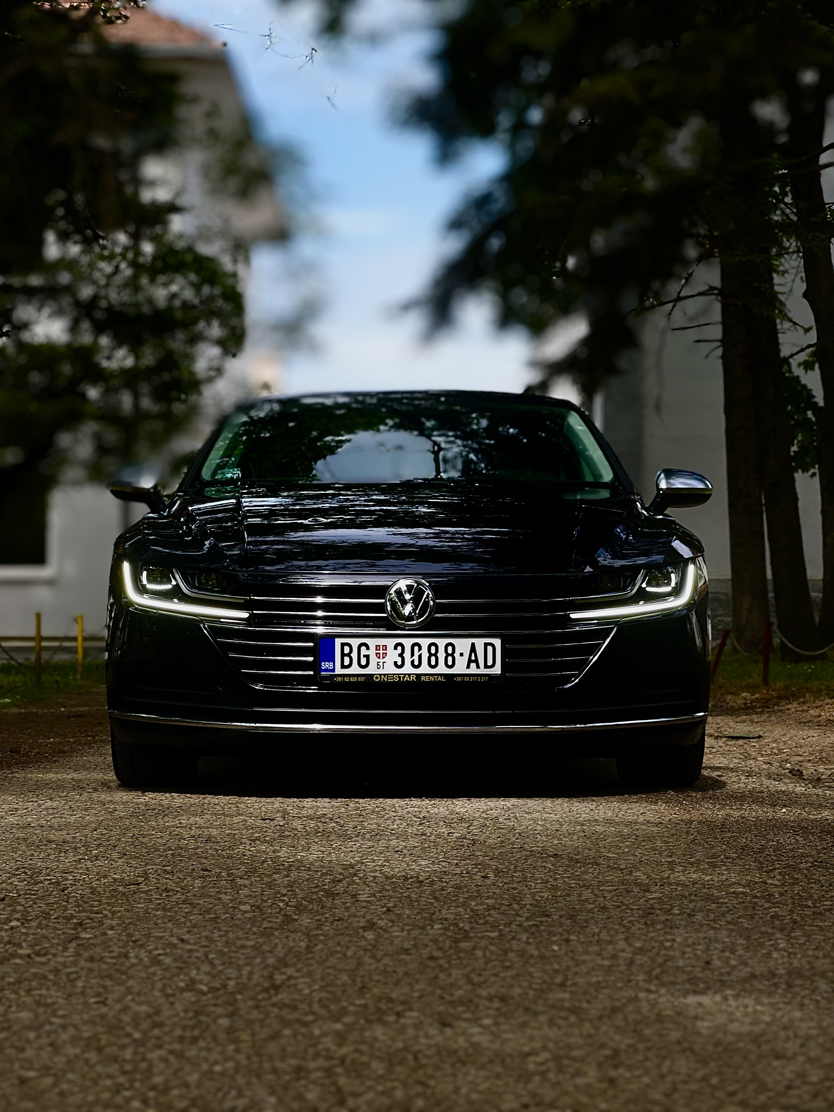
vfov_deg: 25.3
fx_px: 2474
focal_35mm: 77
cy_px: 556
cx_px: 417
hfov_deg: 19.1
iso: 32
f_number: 2.8
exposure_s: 1/426
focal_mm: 9
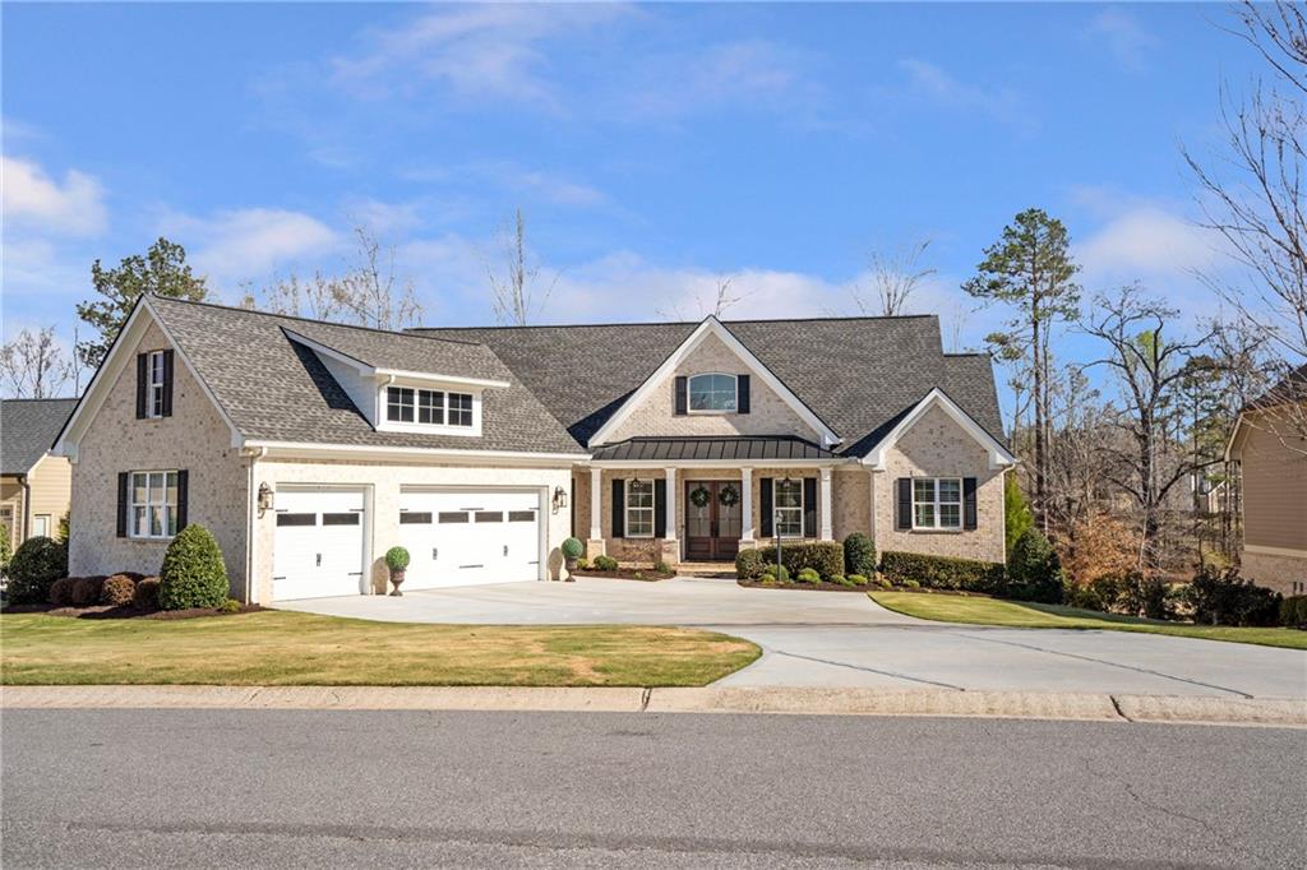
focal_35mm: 31
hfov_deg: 60.3
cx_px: 654
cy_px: 435
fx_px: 1125
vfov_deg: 42.3
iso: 100
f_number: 7.1
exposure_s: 1/400
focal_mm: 31
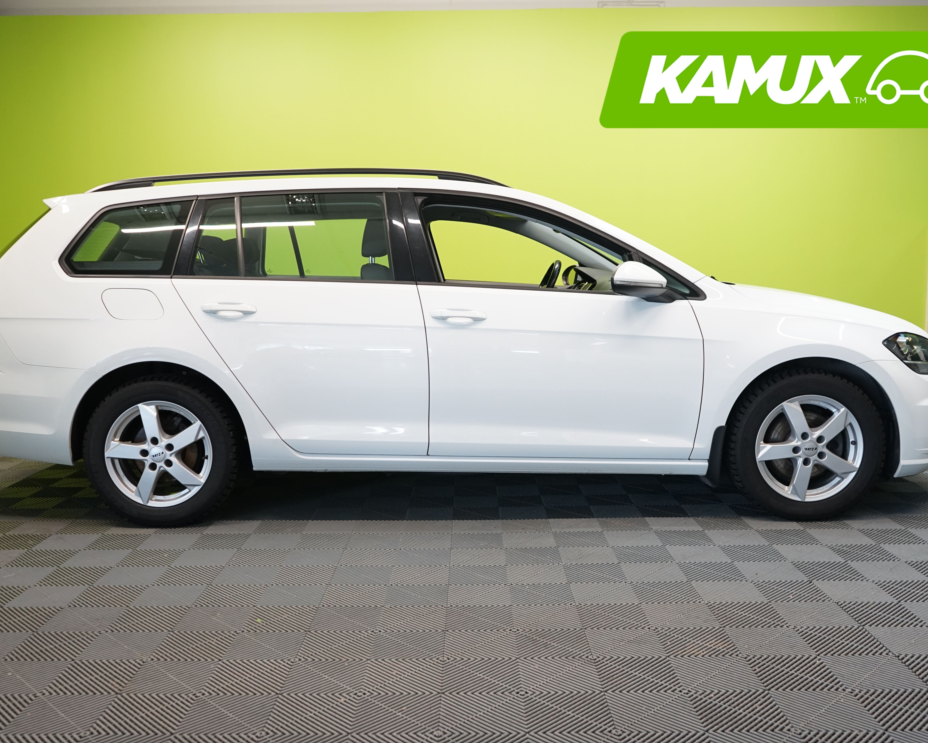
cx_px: 458
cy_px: 371
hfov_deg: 54.2
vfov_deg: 44.5
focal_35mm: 33
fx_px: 906
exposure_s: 1/30
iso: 1000
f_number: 4.5
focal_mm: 29
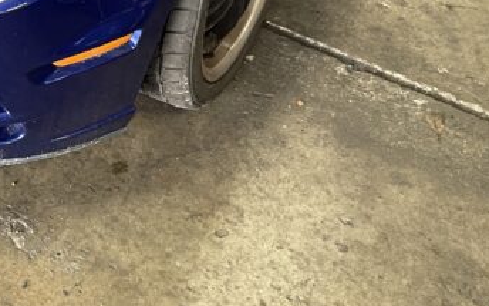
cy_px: -205
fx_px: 1093
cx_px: -40
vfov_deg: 14.4
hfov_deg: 23.7
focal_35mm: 82
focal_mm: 4.2
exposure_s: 1/60
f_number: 1.6
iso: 125
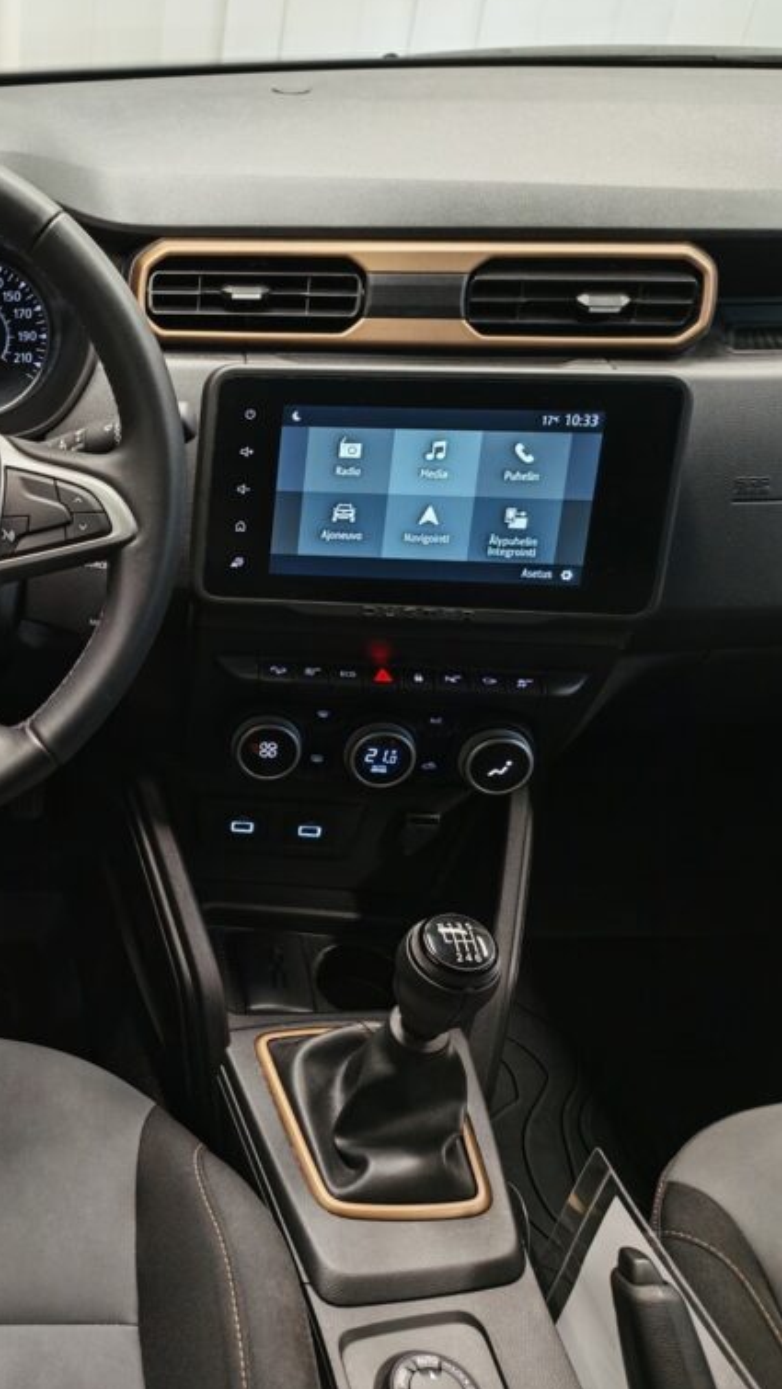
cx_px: -99
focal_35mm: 34
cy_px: 694
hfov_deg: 30.6
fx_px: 1253
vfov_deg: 58.0
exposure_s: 1/50
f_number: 1.6
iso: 200
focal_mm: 5.4
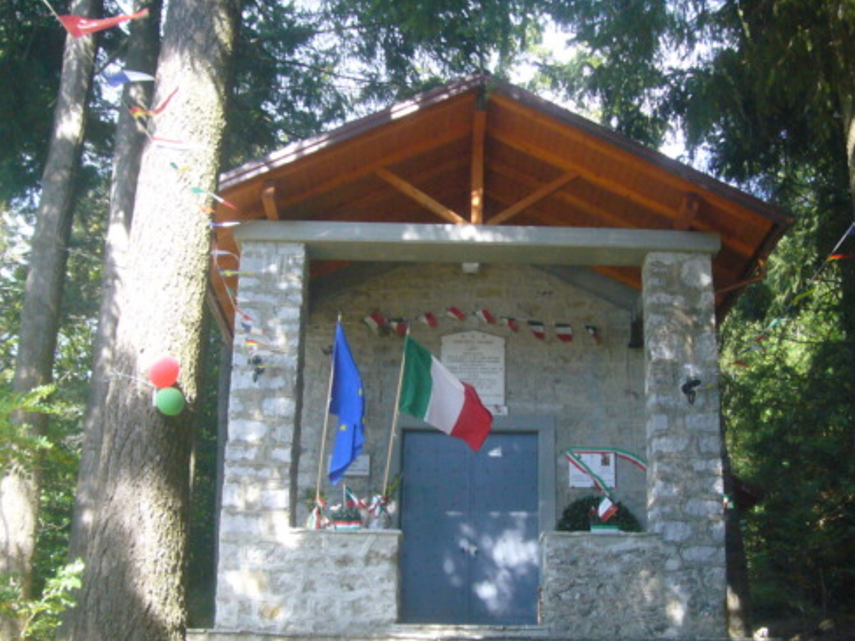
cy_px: 420
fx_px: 1136
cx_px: 498
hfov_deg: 41.1
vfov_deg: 31.3
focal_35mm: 46
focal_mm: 5.4
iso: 200
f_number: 3
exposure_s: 1/250
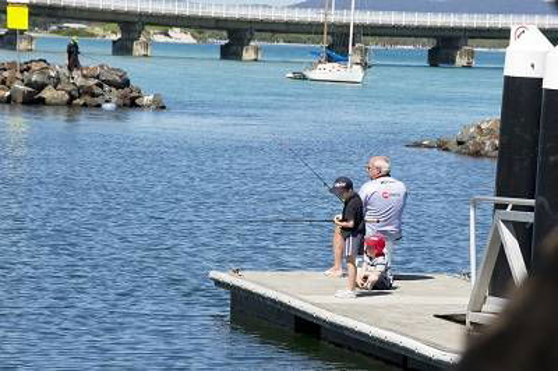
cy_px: 186
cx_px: 279
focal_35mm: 200
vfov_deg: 6.9
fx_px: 3097
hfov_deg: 10.3
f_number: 11
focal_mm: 200
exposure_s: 1/320
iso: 200
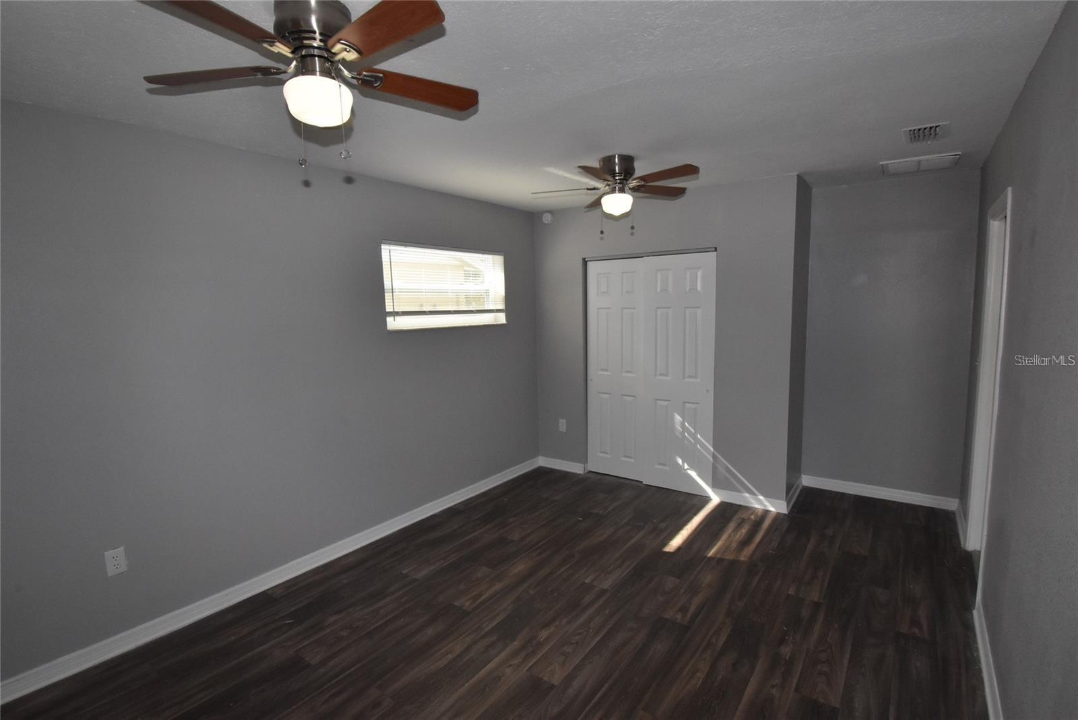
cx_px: 539
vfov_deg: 72.1
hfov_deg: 94.9
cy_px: 360
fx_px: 494
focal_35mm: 16
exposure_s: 1/200
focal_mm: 11
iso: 1600
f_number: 16
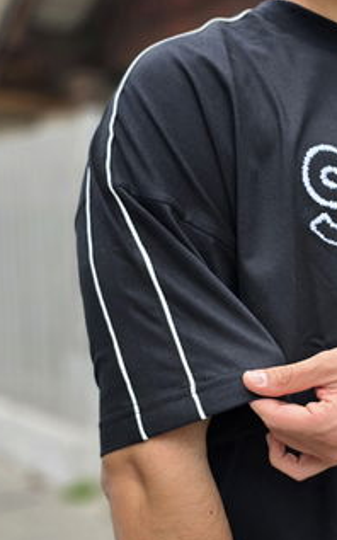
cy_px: 418
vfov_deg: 46.1
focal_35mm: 41
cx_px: 317
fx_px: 603
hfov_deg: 29.6
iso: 20
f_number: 1.7
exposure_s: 1/120
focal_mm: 6.3
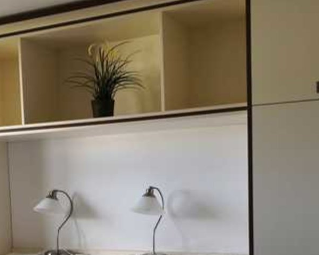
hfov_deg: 35.2
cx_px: 118
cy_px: 222
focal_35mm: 53
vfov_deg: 27.7
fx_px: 500
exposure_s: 1/100
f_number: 1.6
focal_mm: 3.95
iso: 64
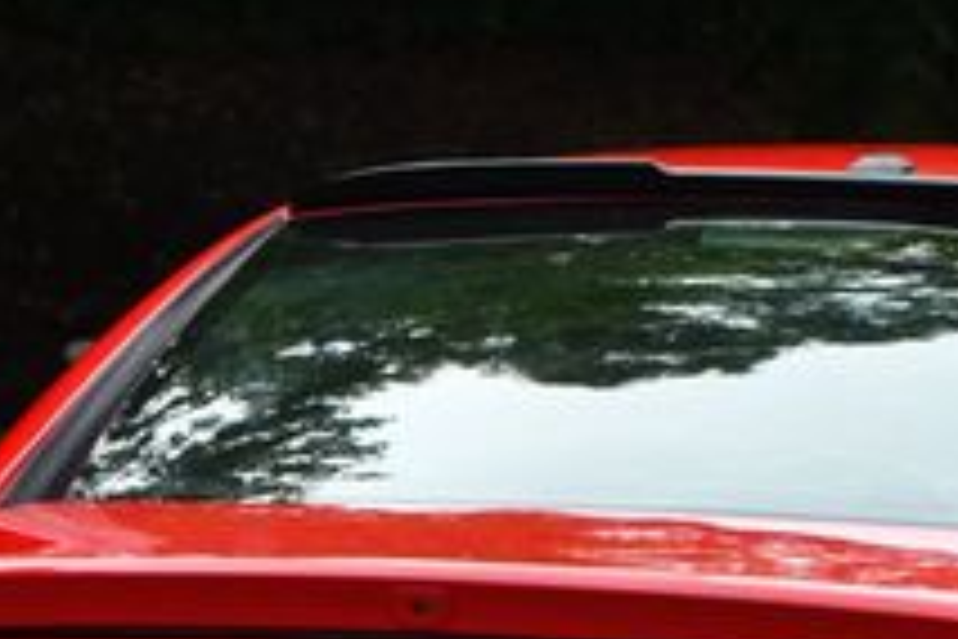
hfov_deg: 5.0
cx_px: 846
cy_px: 796
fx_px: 11043
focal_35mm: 415
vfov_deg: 3.3
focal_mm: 92
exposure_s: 1/250
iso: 400
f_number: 5.6
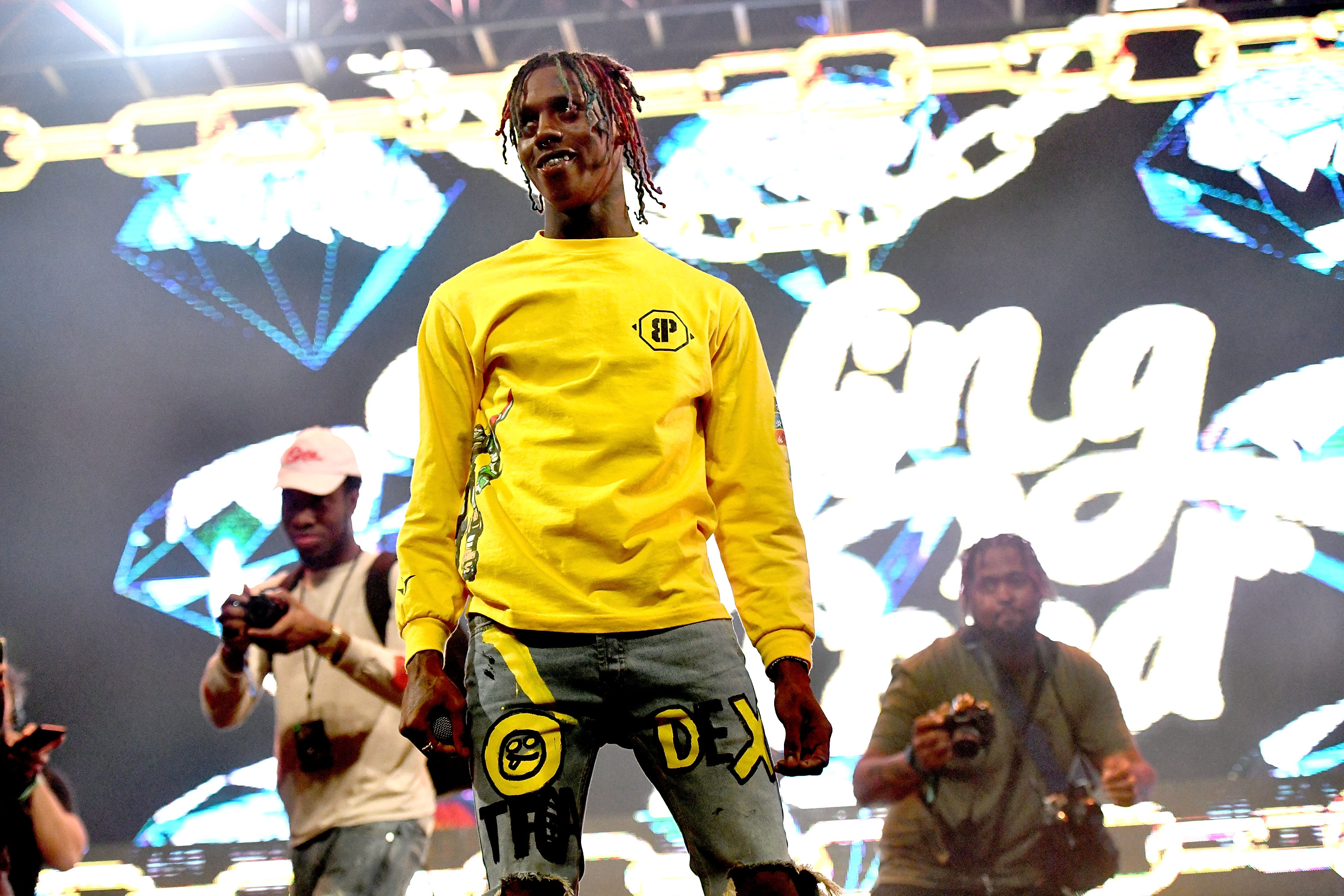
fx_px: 2613
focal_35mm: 70
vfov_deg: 19.5
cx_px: 672
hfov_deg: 28.8
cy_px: 448
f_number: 4.5
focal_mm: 70
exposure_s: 1/2500
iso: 4000
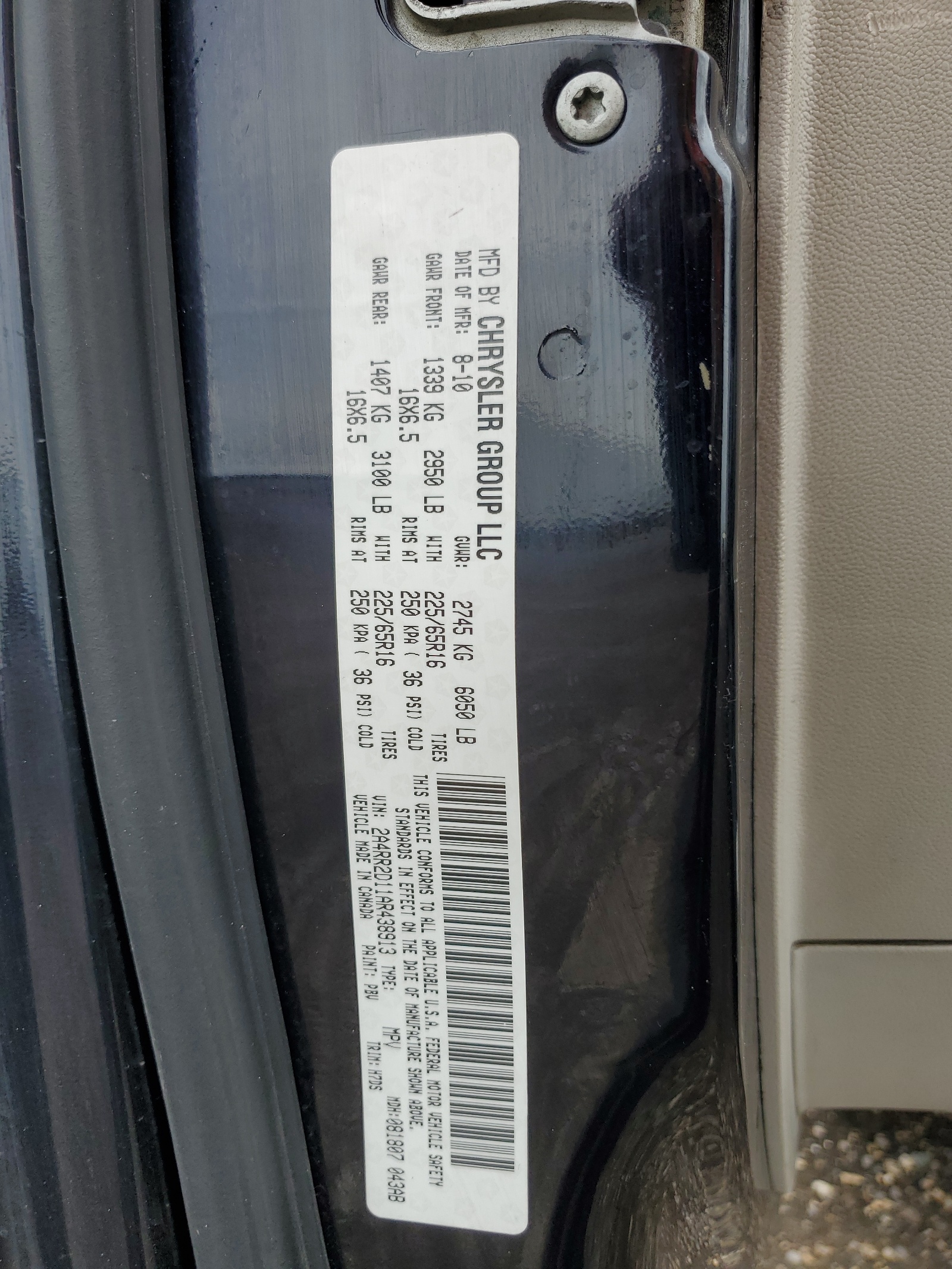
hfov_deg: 53.1
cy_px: 634
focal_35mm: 26
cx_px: 476
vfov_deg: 67.3
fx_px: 953
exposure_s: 1/833
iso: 50
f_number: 1.5
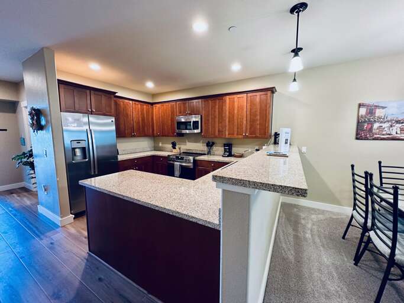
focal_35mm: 14
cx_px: 202
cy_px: 152
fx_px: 163
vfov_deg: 85.7
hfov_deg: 102.1
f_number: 2.2
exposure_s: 1/60
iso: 320
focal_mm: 2.22
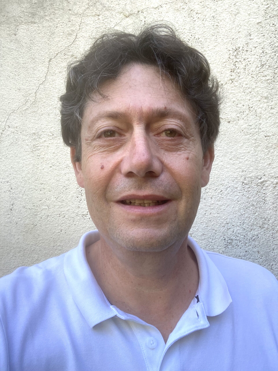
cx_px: 139
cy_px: 186
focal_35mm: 32
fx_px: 342
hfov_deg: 44.2
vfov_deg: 56.8
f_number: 2.2
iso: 50
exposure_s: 1/121
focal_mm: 2.87
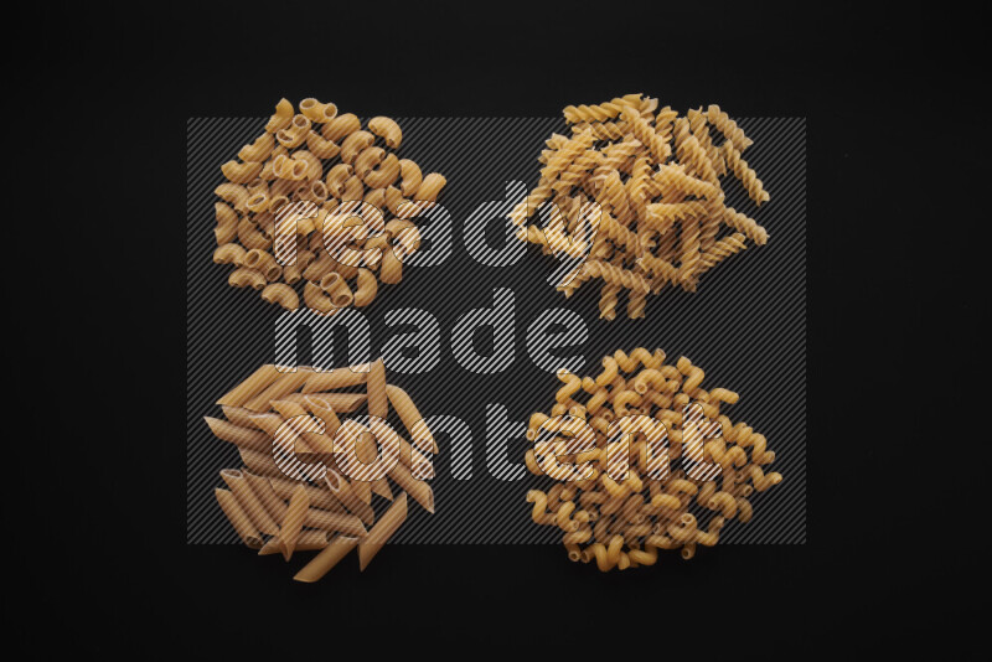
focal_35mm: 50
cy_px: 331
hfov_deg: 39.6
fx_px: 1378
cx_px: 496
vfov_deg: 27.0
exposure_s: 1/100
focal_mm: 50
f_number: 8
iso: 100
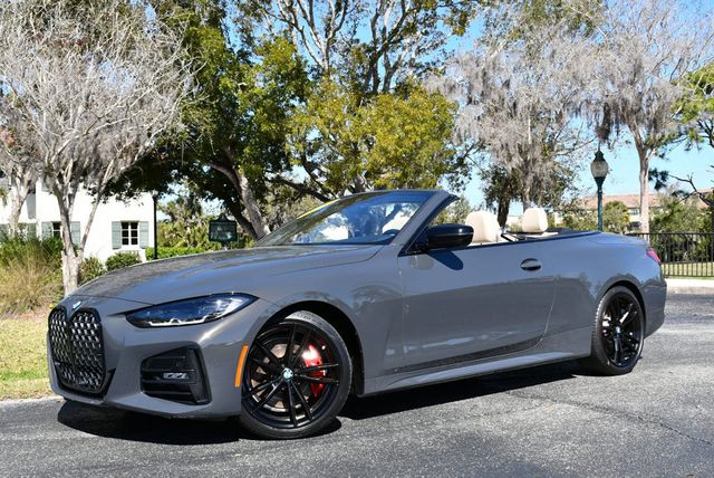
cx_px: 357
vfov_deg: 30.6
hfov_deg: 44.5
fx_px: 873
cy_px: 239
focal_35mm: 44
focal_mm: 22
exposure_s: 1/250
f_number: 8
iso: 125
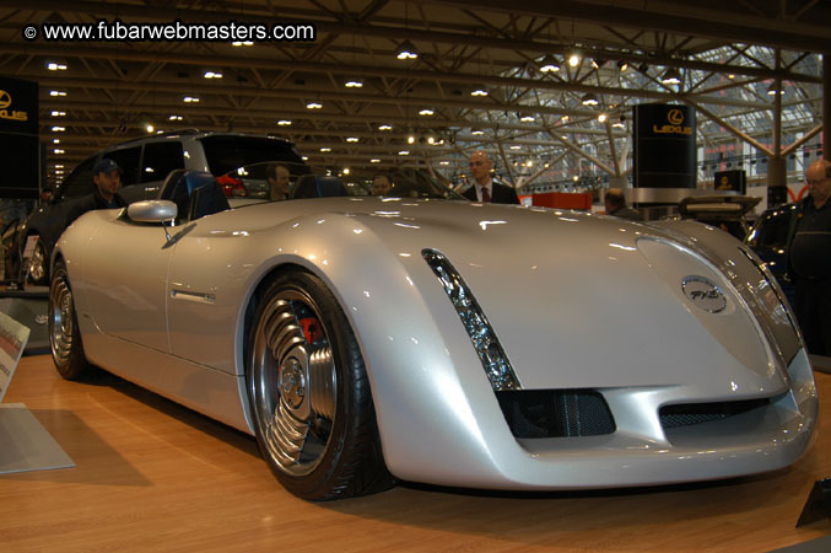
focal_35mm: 36
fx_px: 830
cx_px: 416
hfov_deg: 53.2
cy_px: 276
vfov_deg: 36.8
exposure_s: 1/60
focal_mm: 24
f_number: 5
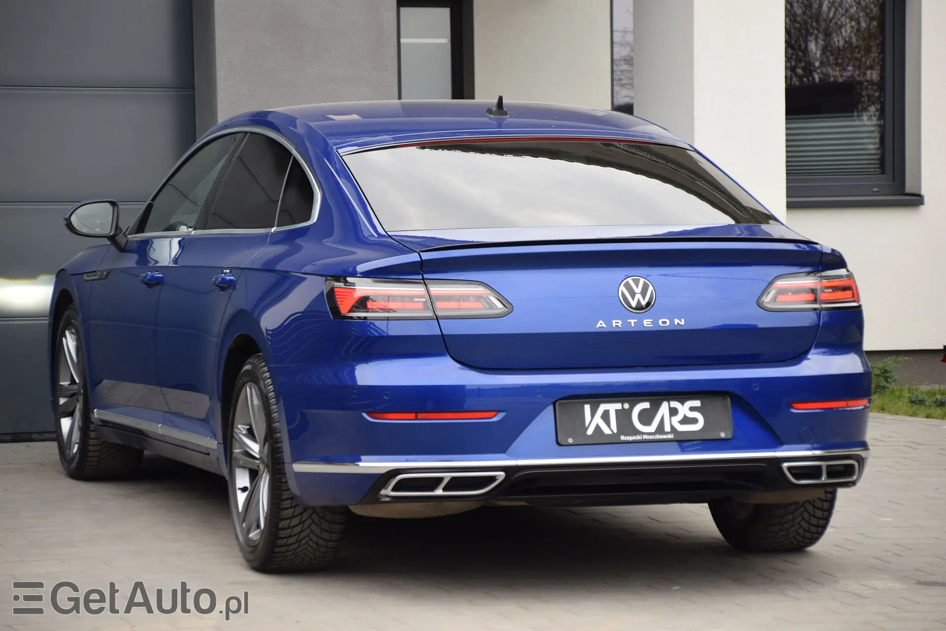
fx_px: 3863
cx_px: 473
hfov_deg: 14.0
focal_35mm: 147
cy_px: 316
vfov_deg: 9.3
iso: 320
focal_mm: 98
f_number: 5.6
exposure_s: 1/250
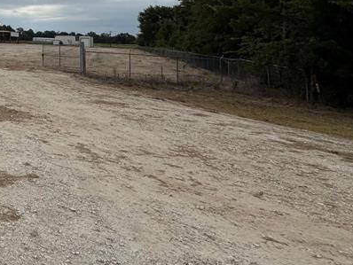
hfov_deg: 36.7
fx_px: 367
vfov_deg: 36.0
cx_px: -89
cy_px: 3
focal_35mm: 36
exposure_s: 1/3906
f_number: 2.2
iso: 50
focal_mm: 2.22
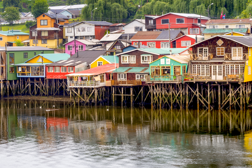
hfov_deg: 20.7
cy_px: 62
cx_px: 80
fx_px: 686
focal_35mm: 98
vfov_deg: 14.0
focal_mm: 50
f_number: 16
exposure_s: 1/13
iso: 100
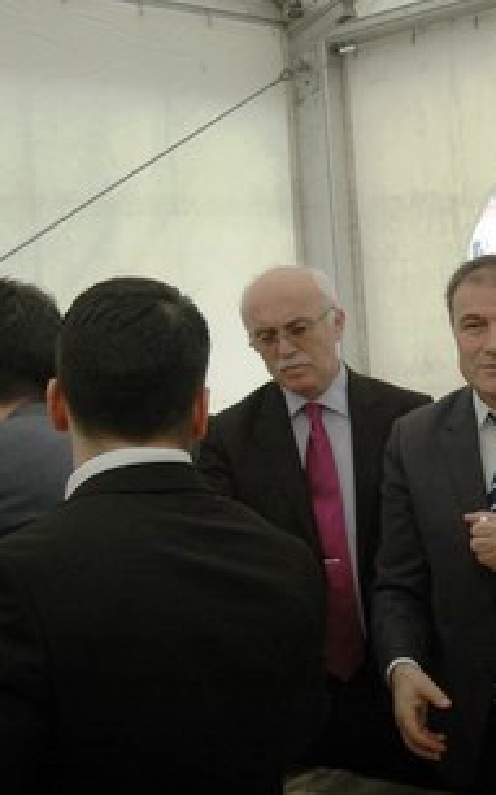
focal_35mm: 56
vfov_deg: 36.3
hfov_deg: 21.6
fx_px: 1212
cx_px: 582
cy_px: 399
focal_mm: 24
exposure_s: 1/125
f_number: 5.6
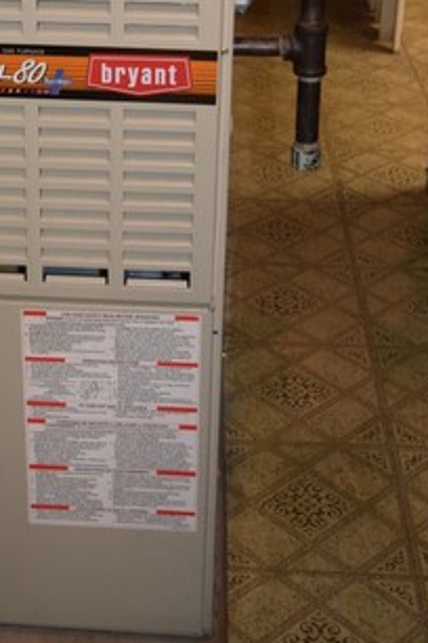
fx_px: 1320
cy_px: 53
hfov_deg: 18.3
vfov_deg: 26.4
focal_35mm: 74
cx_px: 91
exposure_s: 1/60
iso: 1100
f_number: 4
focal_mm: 26
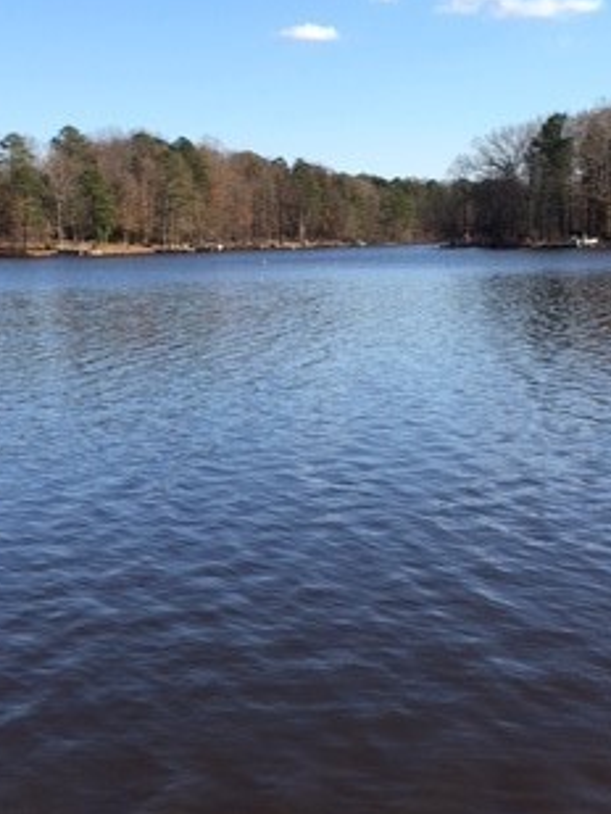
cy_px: 406
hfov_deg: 24.4
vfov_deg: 32.2
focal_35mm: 60
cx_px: 337
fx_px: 1411
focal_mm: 4.15
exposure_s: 1/962
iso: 25
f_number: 2.2
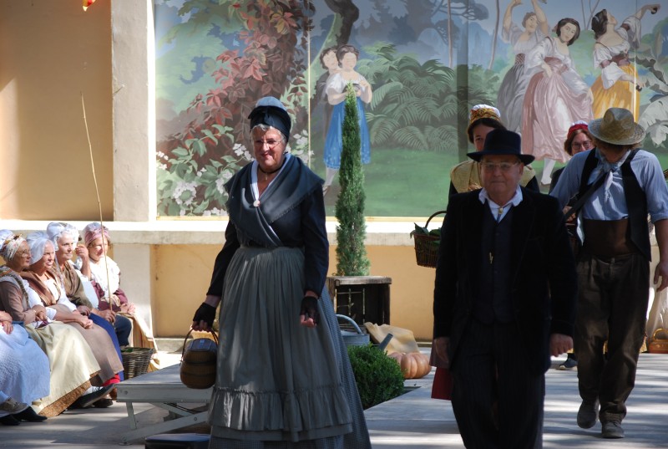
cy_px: 224
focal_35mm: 150
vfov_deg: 9.2
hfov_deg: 13.7
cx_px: 334
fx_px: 2789
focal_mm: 100
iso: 200
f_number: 5
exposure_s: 1/400
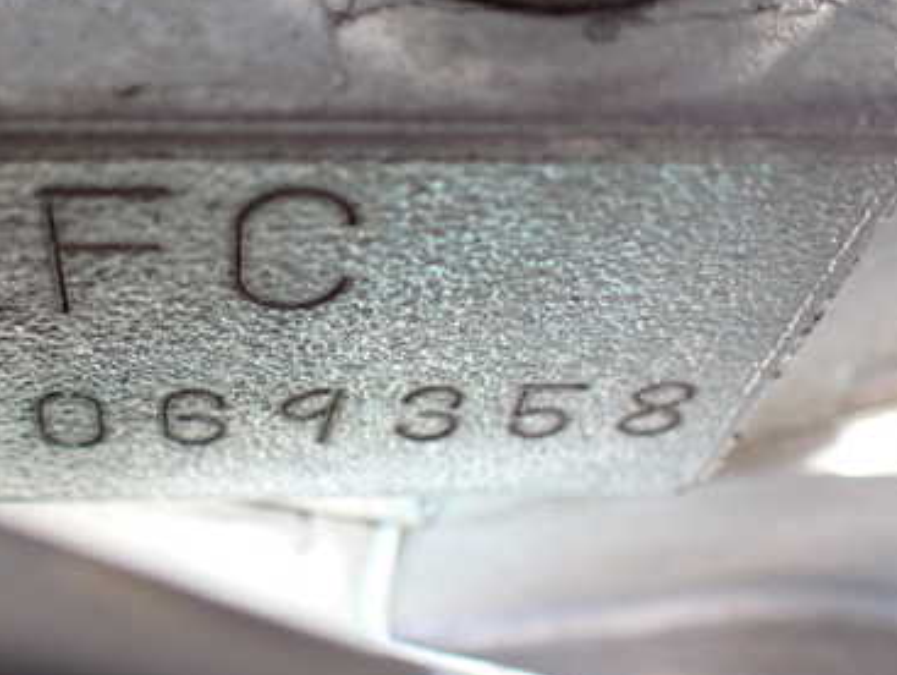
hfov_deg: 38.5
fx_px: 1271
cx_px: 318
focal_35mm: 49
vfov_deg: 29.7
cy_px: 303
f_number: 2.3
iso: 250
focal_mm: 5.4
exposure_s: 1/125
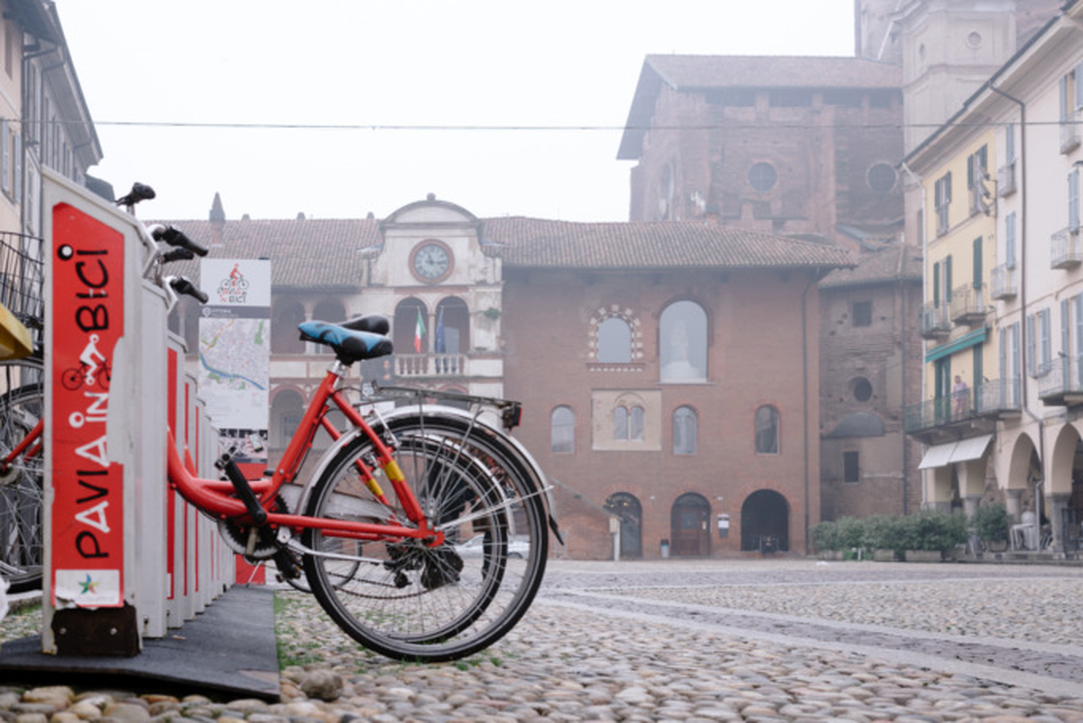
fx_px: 1505
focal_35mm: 50
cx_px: 542
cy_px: 362
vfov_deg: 27.0
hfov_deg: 39.6
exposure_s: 1/125
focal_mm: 50
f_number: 7.1
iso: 200
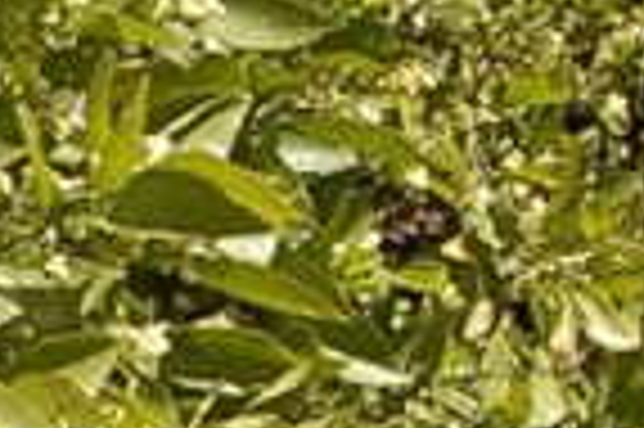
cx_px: -459
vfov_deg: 6.7
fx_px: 3637
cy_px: 151
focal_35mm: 204
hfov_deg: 9.7
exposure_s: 1/250
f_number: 8
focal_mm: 19
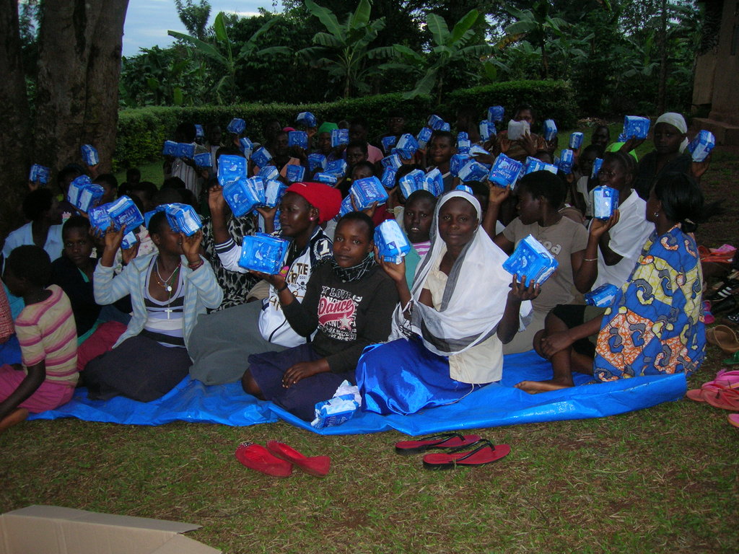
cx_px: 370
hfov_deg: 54.0
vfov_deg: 41.8
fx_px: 726
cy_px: 277
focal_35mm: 34
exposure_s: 1/60.1
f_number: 2.9
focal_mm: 5.7
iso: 111
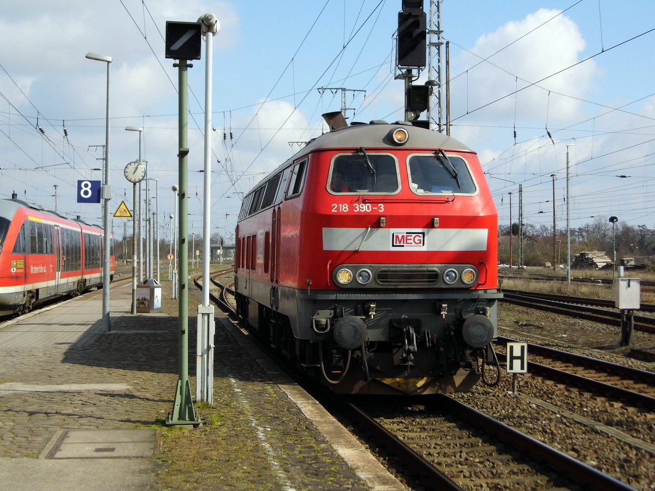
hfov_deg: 33.2
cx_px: 328
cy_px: 246
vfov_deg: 25.2
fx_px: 1097
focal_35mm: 58
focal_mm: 10.4
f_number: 3.9
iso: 100
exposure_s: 1/939
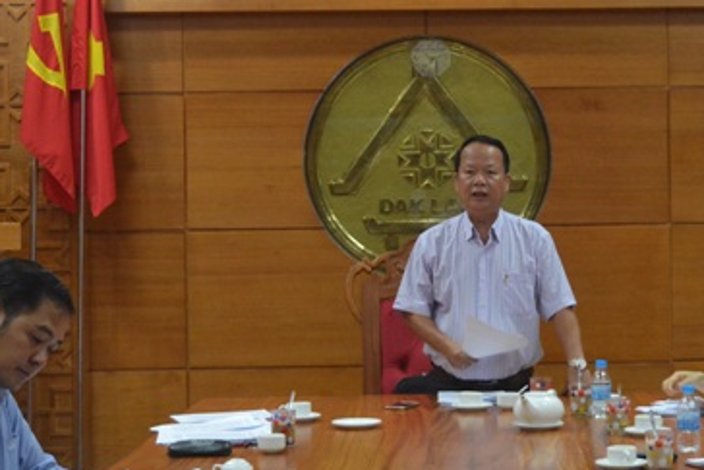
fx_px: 1918
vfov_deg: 14.0
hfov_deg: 20.7
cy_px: 201
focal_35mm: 98
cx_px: 487
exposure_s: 1/80
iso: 1600
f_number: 4.5
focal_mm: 31
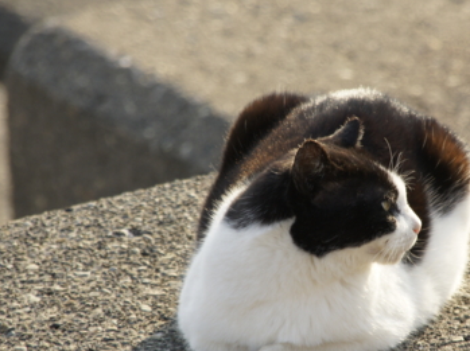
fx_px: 6728
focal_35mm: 496
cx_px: 325
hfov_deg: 4.0
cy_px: 214
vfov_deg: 3.0
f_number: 6.3
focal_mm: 200
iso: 200
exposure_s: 1/320
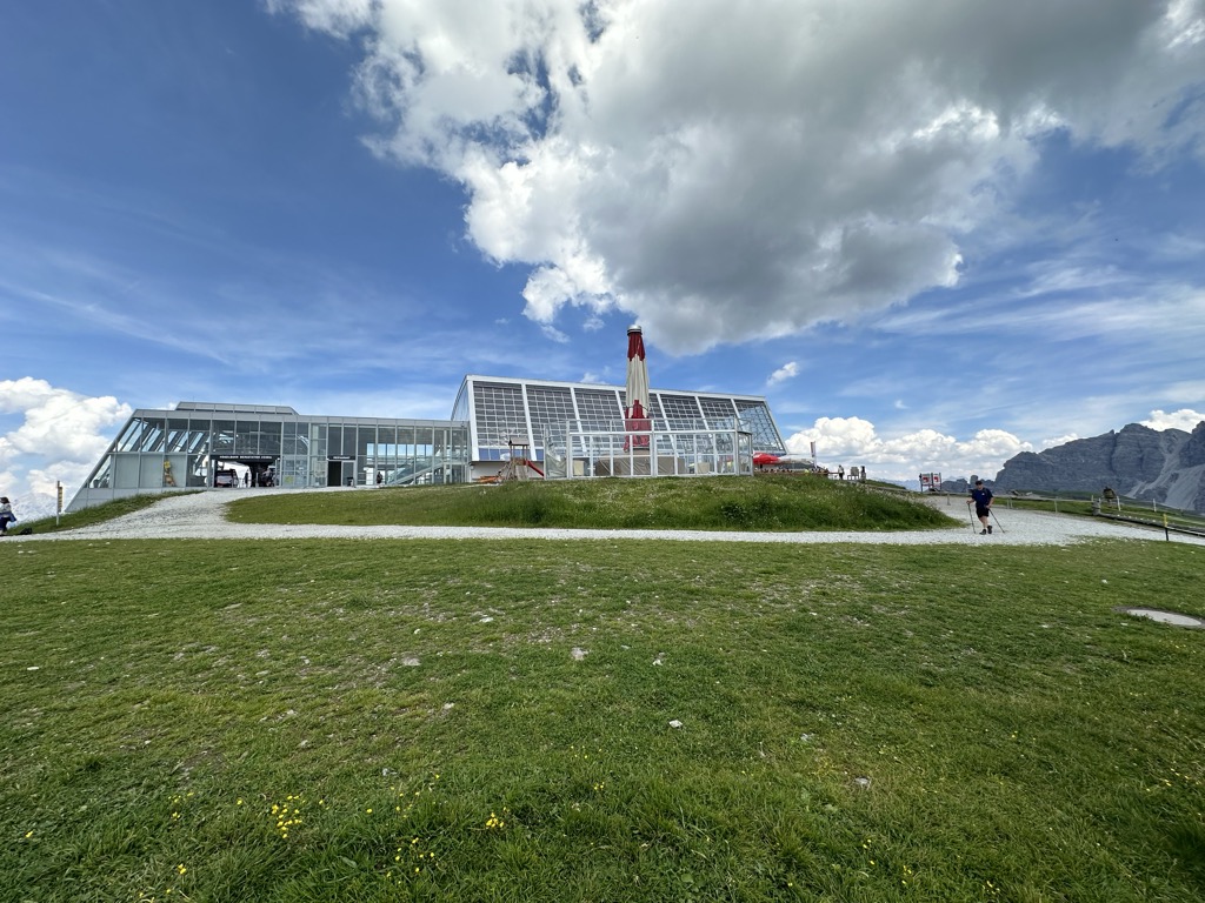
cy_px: 452
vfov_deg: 85.7
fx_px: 487
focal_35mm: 14
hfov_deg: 102.1
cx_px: 602
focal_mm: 2.22
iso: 40
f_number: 2.2
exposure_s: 1/1795
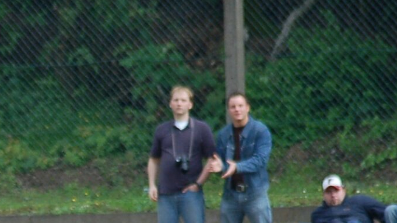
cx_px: -29
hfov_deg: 2.8
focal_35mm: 760
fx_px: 8000
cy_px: 394
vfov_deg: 1.6
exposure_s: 1/1000
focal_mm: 150
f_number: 4.5
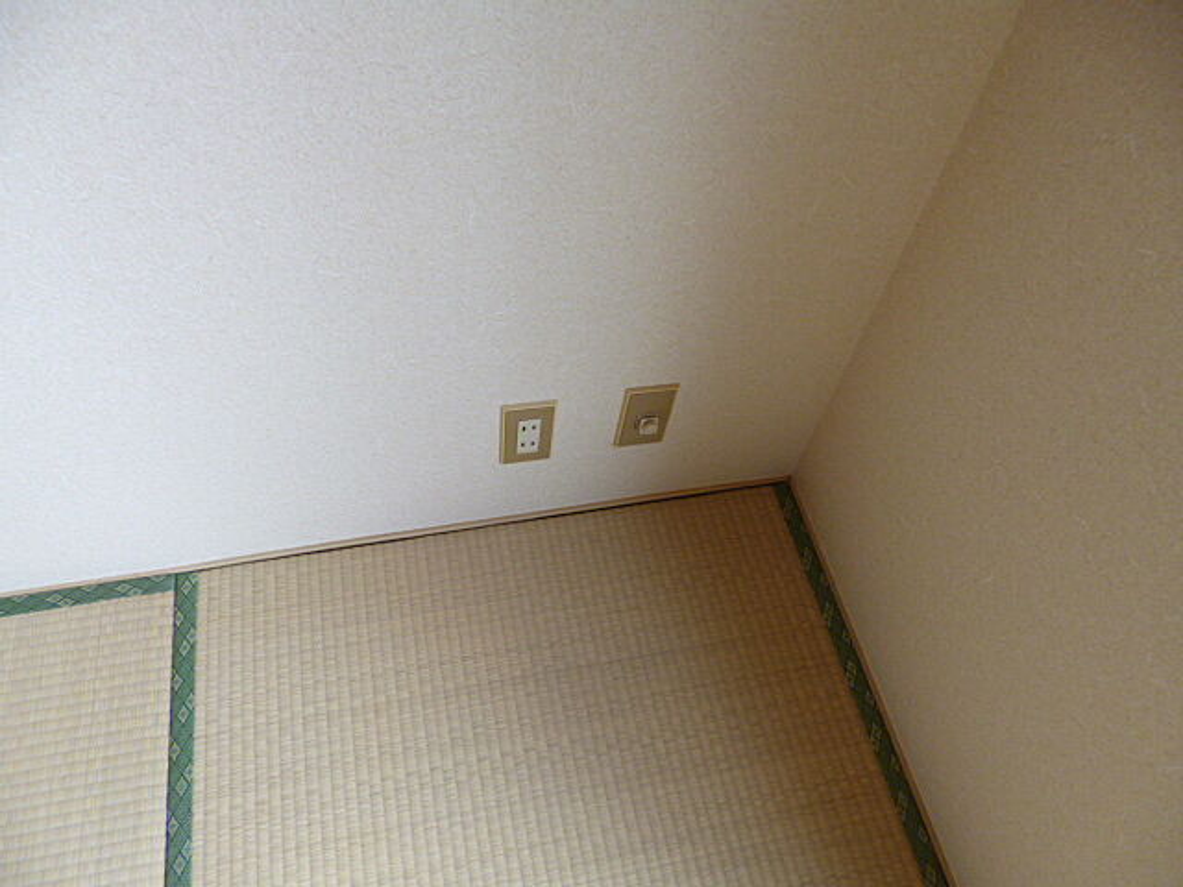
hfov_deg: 71.6
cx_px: 592
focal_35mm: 24
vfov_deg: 56.8
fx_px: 820
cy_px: 444
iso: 160
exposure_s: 1/60
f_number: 2.5
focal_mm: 4.3
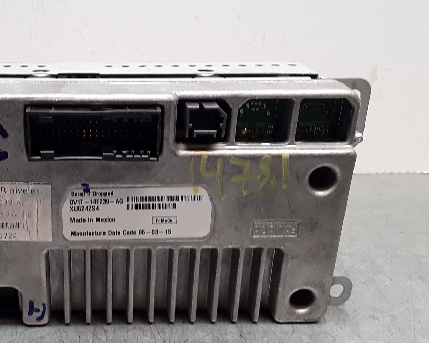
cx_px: 107
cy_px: 199
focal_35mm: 45
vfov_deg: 33.4
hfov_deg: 40.0
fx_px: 571
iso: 50
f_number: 1.9
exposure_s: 1/50
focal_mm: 2.91
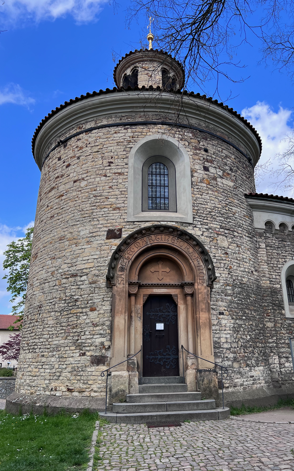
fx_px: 359
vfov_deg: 66.5
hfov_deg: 44.4
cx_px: 170
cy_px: 235
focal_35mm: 28
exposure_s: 1/1597
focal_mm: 5.7
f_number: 1.5
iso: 50
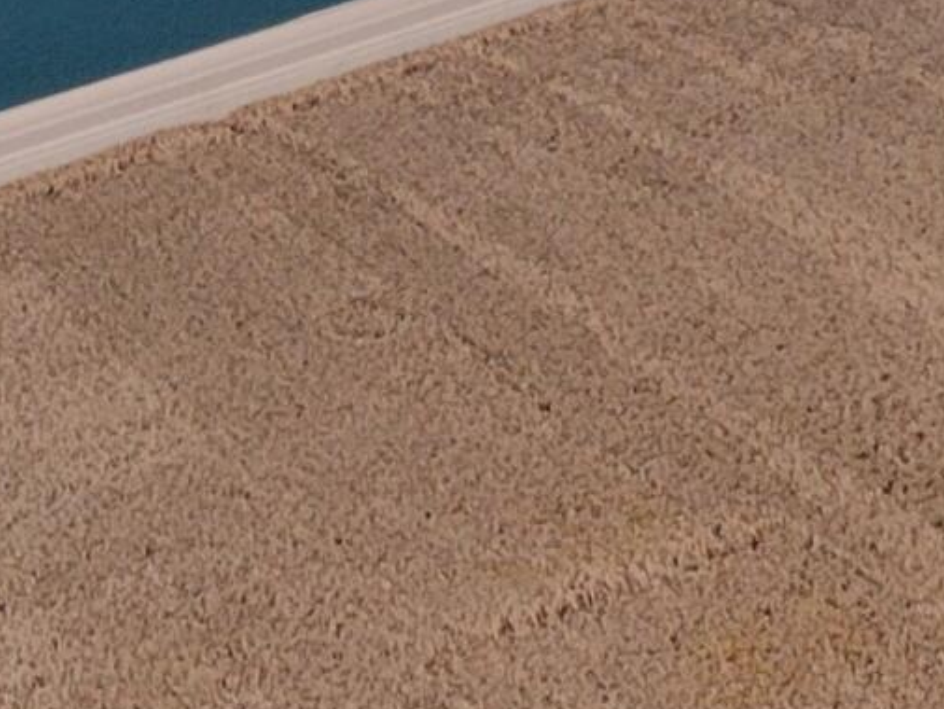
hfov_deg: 12.8
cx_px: 450
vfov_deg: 8.4
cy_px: -1258
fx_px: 4202
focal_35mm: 154
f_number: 1.8
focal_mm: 5.4
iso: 200
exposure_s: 1/40
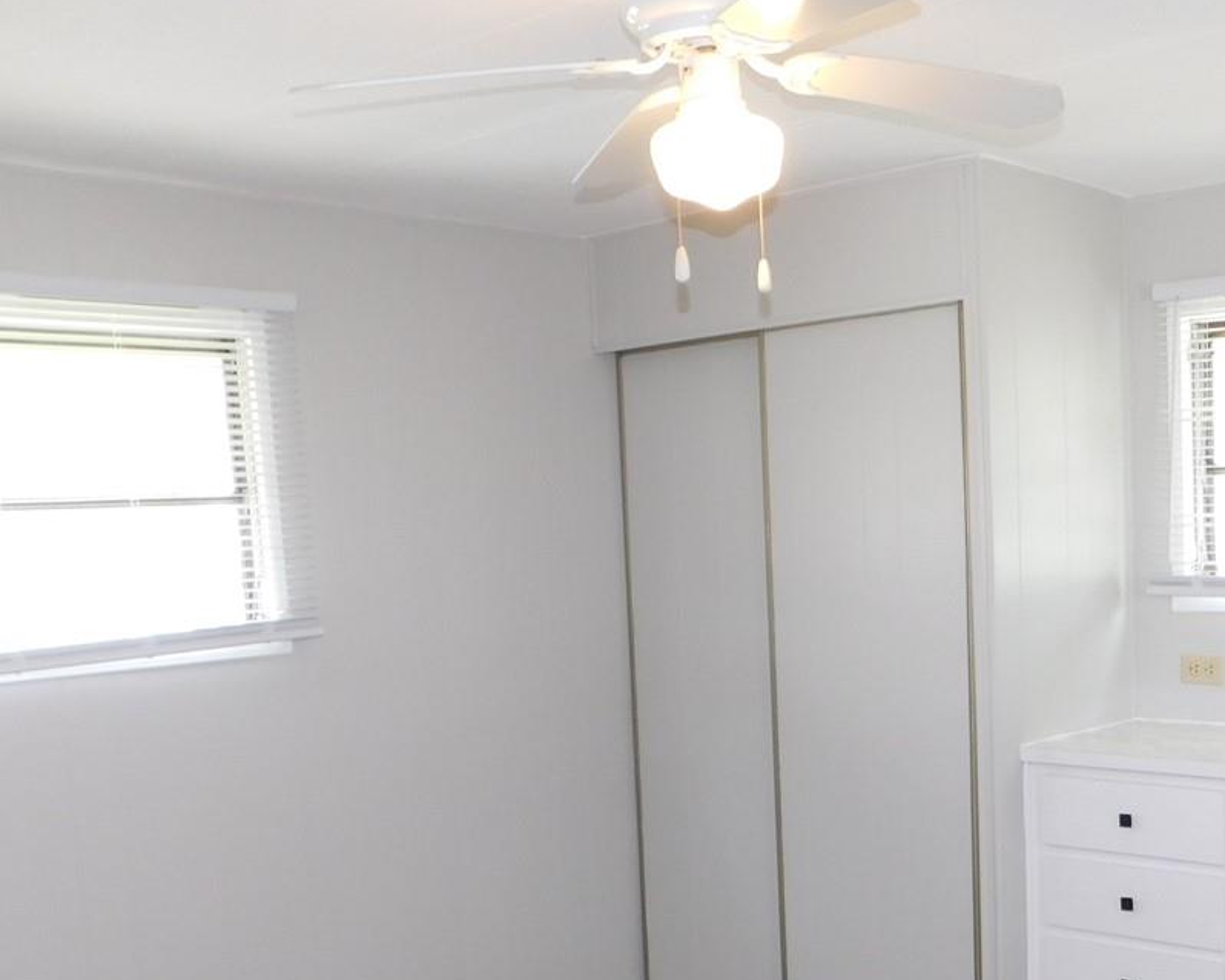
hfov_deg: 40.2
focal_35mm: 45
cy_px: 742
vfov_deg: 32.8
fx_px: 1632
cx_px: 884
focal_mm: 4
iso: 140
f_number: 3
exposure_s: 1/30
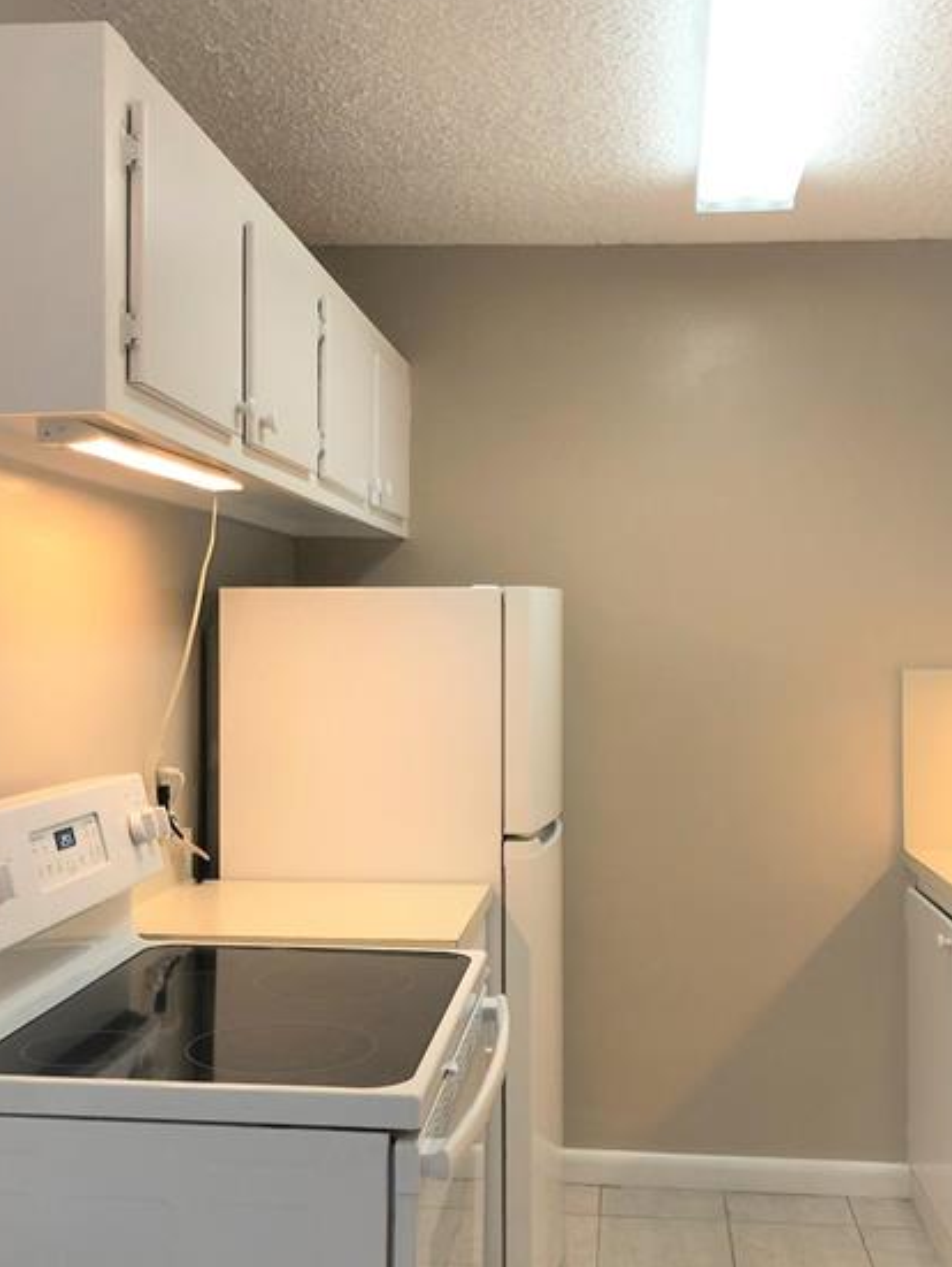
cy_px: 662
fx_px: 1428
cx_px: 492
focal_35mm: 39
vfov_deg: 47.8
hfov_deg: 36.9
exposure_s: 1/30
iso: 32
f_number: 1.8
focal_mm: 3.99
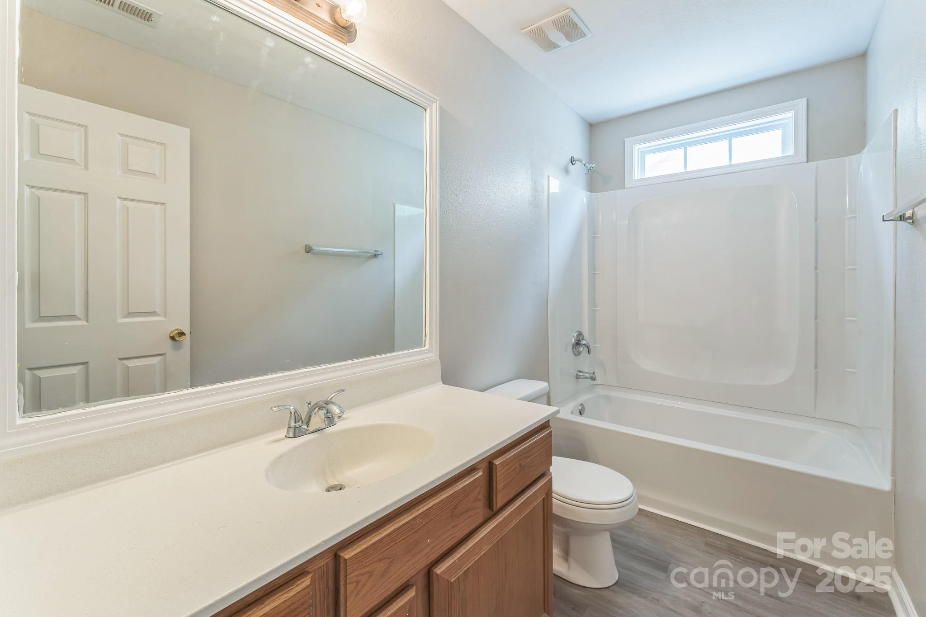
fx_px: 381
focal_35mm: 15
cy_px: 308
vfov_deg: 78.1
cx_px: 463
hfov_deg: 101.2
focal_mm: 14.8
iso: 200
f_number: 10
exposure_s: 1/8
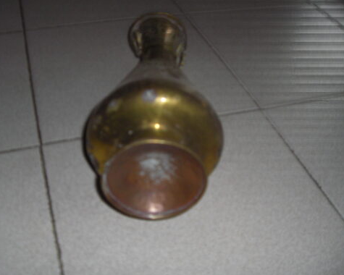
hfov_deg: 45.8
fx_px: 407
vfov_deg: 37.3
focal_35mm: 40
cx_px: 167
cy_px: 139
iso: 200
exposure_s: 1/30
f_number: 2.7
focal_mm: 6.2
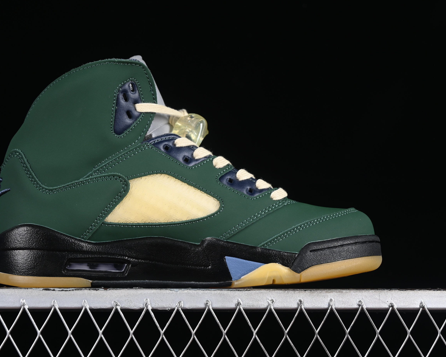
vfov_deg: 18.1
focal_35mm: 85
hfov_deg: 22.5
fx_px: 1122
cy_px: 178
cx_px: 184
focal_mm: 50
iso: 160
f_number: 6.3
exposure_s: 1/60
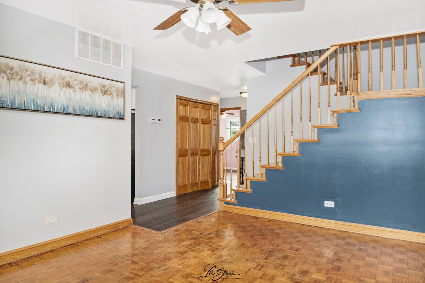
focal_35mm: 22
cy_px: 142
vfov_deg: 57.2
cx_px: 212
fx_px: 260
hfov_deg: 78.6
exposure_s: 1/320
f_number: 8
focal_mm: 15
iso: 400
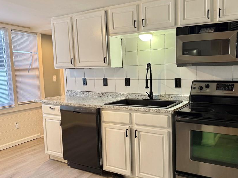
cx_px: 138
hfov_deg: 59.7
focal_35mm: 30
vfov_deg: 46.8
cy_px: 92
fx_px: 206
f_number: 1.78
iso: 200
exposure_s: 1/60
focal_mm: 6.76
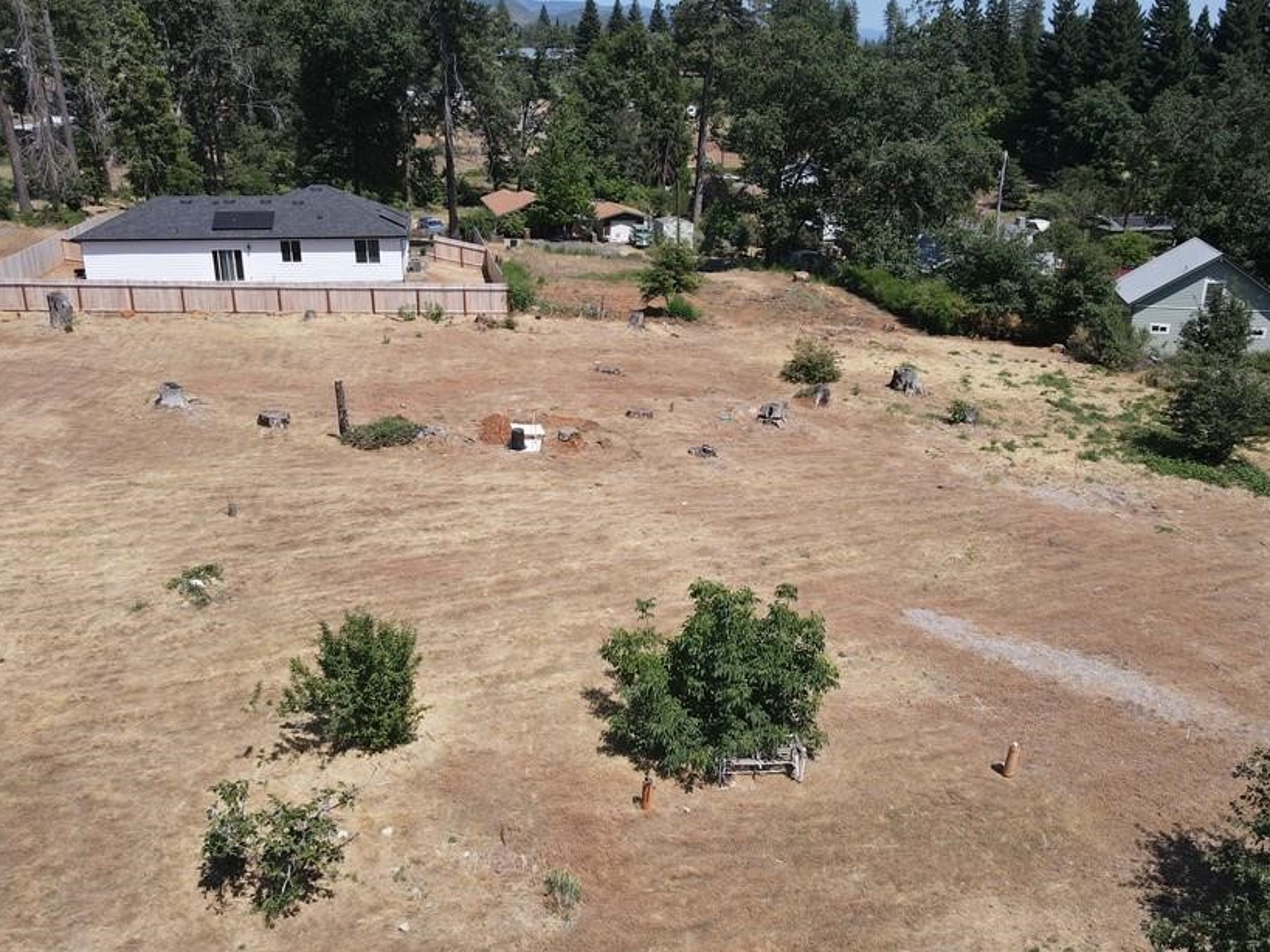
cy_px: 496
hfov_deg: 59.9
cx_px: 662
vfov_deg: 46.8
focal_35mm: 30
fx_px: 1100
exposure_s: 1/725
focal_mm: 4.5
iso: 110
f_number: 2.8
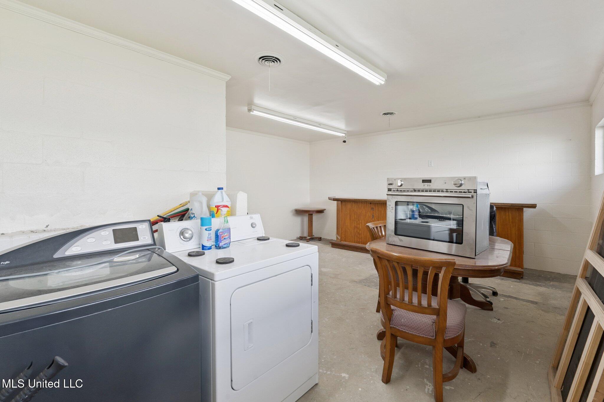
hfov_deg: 95.0
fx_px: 277
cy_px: 201
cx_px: 302
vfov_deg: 72.0
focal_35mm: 16
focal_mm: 16.5
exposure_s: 1/40
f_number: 11
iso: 400
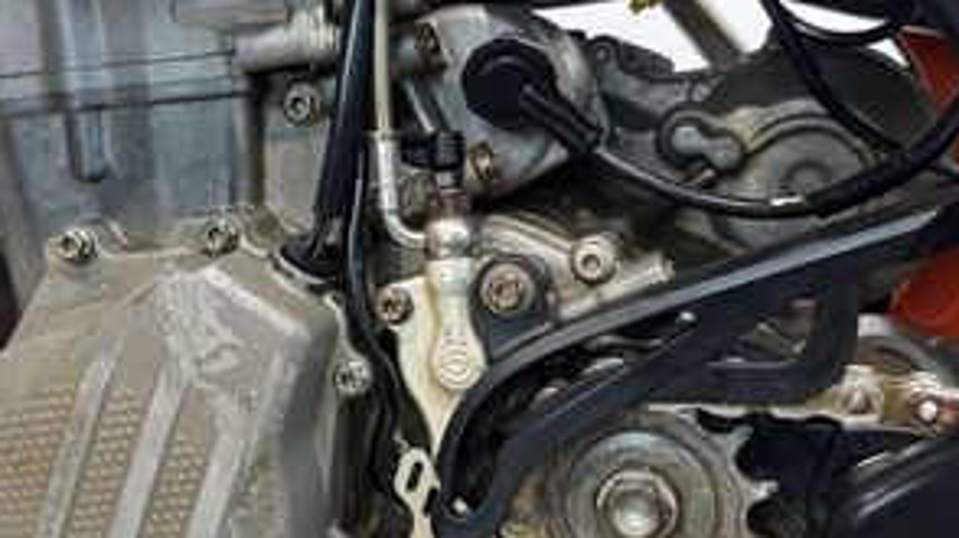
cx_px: 362
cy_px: 284
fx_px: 1449
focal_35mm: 57
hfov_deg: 36.4
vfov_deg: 21.0
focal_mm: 6.86
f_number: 1.78
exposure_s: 1/50
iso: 125
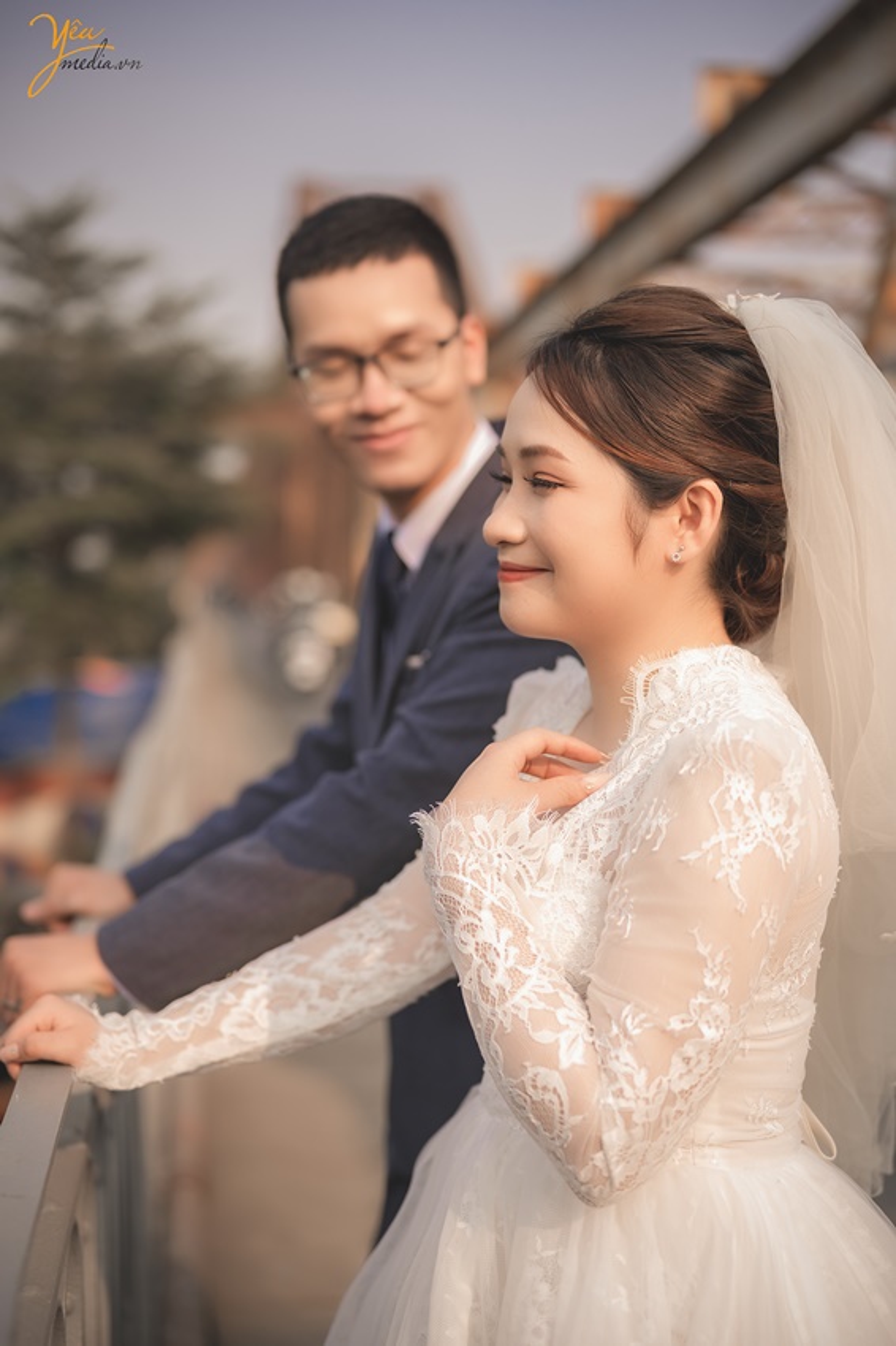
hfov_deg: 27.0
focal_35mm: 50
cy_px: 673
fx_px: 1868
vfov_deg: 39.6
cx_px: 448
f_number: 2.2
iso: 160
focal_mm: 50
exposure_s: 1/2000
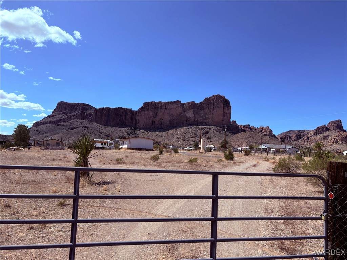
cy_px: 130
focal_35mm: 26
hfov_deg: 67.3
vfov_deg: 53.1
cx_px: 174
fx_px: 261
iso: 50
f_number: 1.6
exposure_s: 1/4608
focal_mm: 5.96
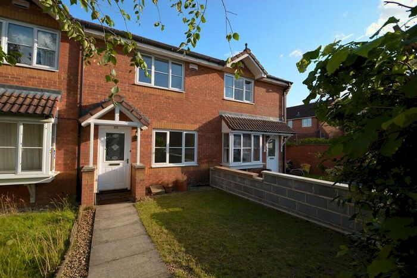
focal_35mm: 15
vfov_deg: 77.4
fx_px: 174
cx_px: 208
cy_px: 139
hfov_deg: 100.4
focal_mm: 10
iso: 100
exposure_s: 1/200
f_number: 5
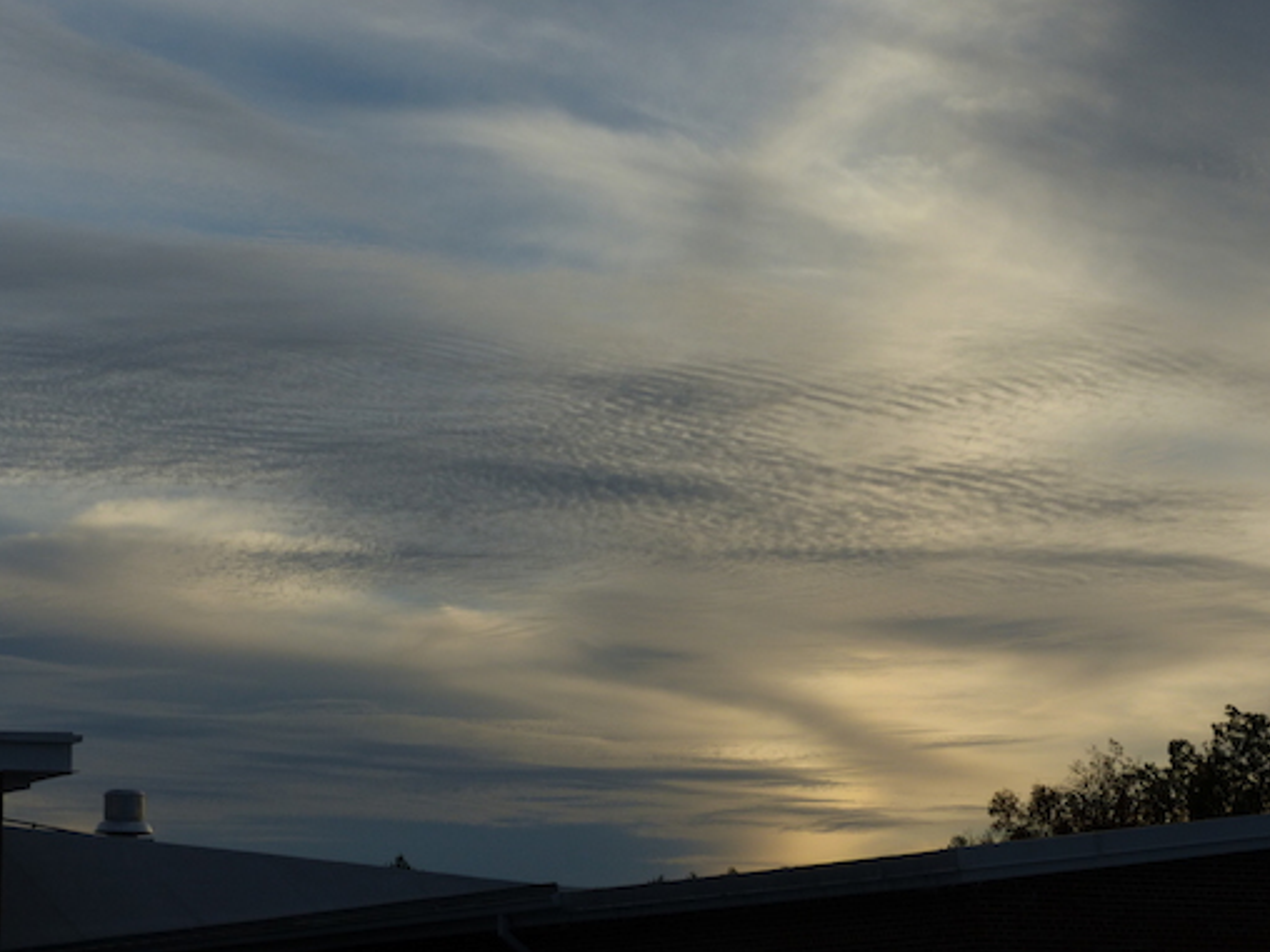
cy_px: 467
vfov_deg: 11.7
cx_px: 654
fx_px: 4659
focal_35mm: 127
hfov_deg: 15.5
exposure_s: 1/500
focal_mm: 21.8
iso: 100
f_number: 4
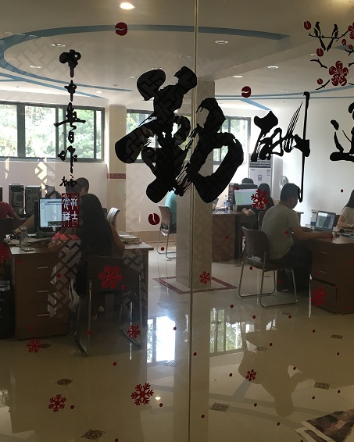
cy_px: 212
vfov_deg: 45.8
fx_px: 524
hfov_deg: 37.2
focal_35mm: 40
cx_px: 215
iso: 64
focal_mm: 4.15
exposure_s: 1/33
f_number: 2.2
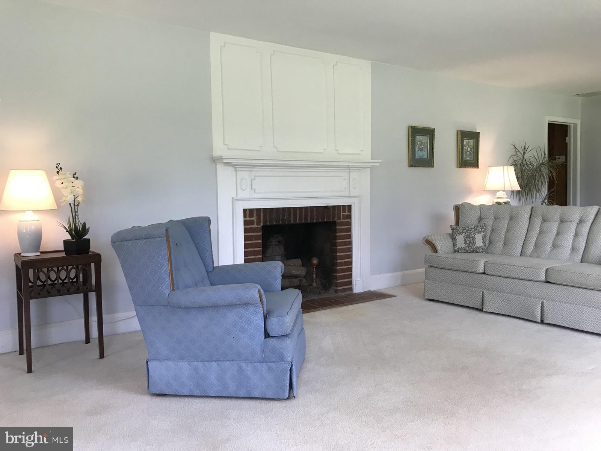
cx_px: 300
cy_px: 226
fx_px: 486
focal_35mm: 28
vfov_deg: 49.7
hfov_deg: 63.4
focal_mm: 3.99
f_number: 1.8
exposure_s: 1/30
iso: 25
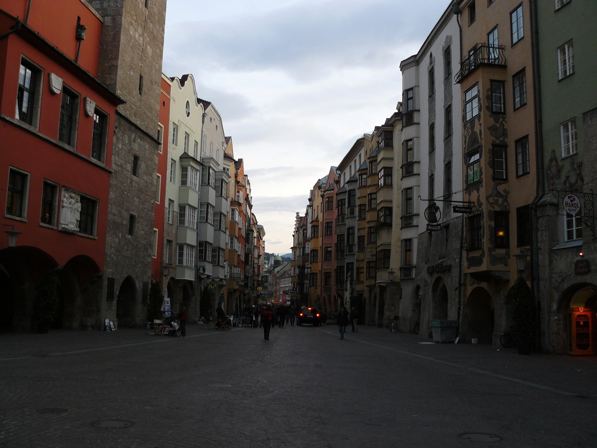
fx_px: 621
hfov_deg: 51.4
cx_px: 298
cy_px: 224
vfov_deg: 39.7
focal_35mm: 36
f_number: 3.2
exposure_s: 1/100
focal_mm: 6
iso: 100
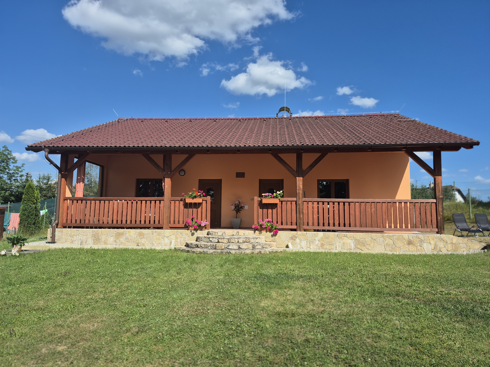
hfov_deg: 73.9
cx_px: 245
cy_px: 184
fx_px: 326
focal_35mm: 23
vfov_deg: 58.9
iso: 25
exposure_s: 1/1976
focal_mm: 5.4
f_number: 1.8
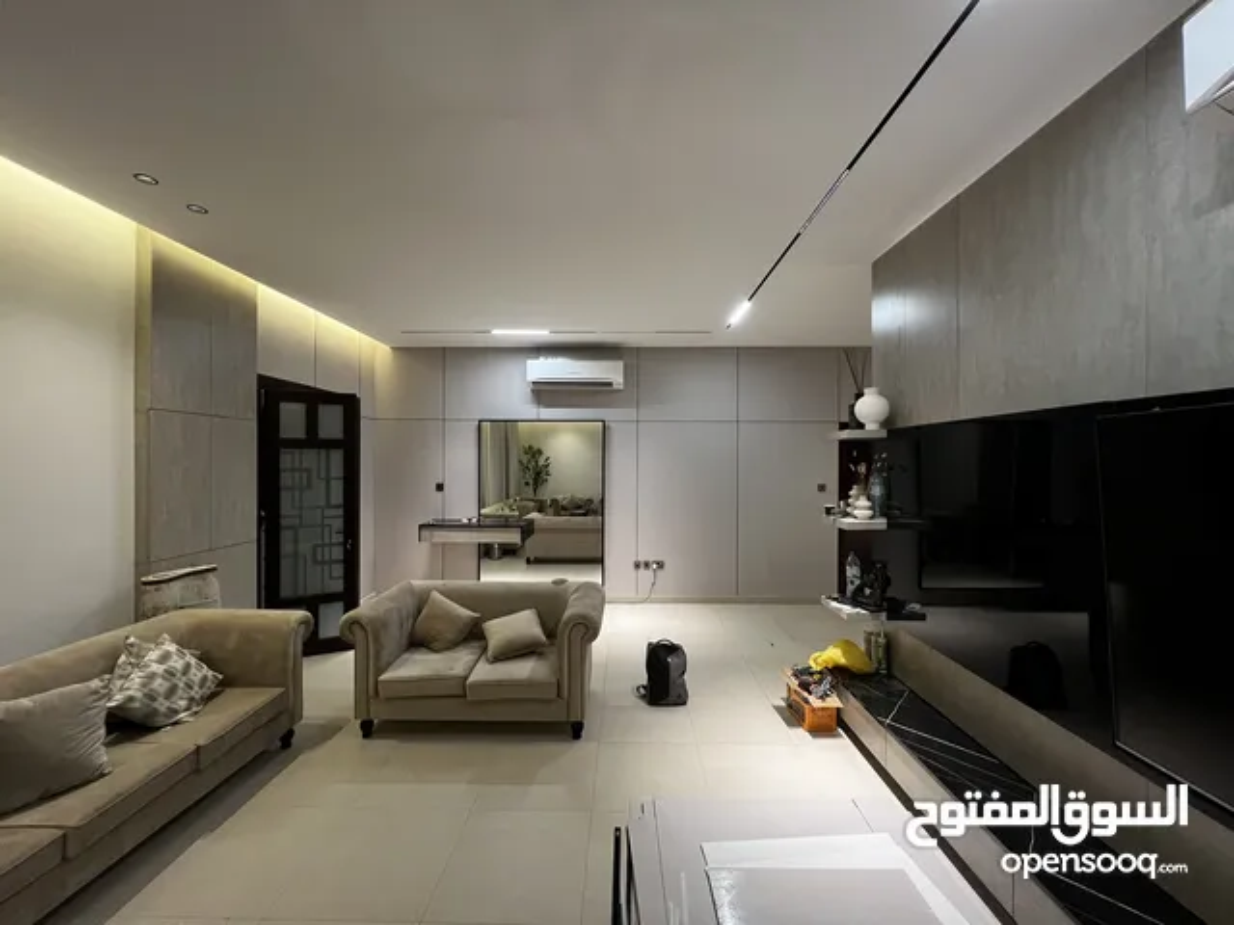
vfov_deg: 89.9
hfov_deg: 106.2
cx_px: 617
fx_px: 463
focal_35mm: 13
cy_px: 462
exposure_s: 1/50
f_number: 1.8
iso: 160
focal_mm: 1.57
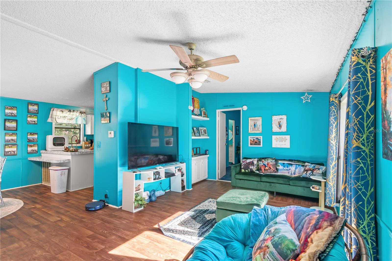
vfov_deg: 77.3
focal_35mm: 15
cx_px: 196
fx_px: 163
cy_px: 130
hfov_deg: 100.4
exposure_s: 1/5
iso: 250
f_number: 9
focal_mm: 10
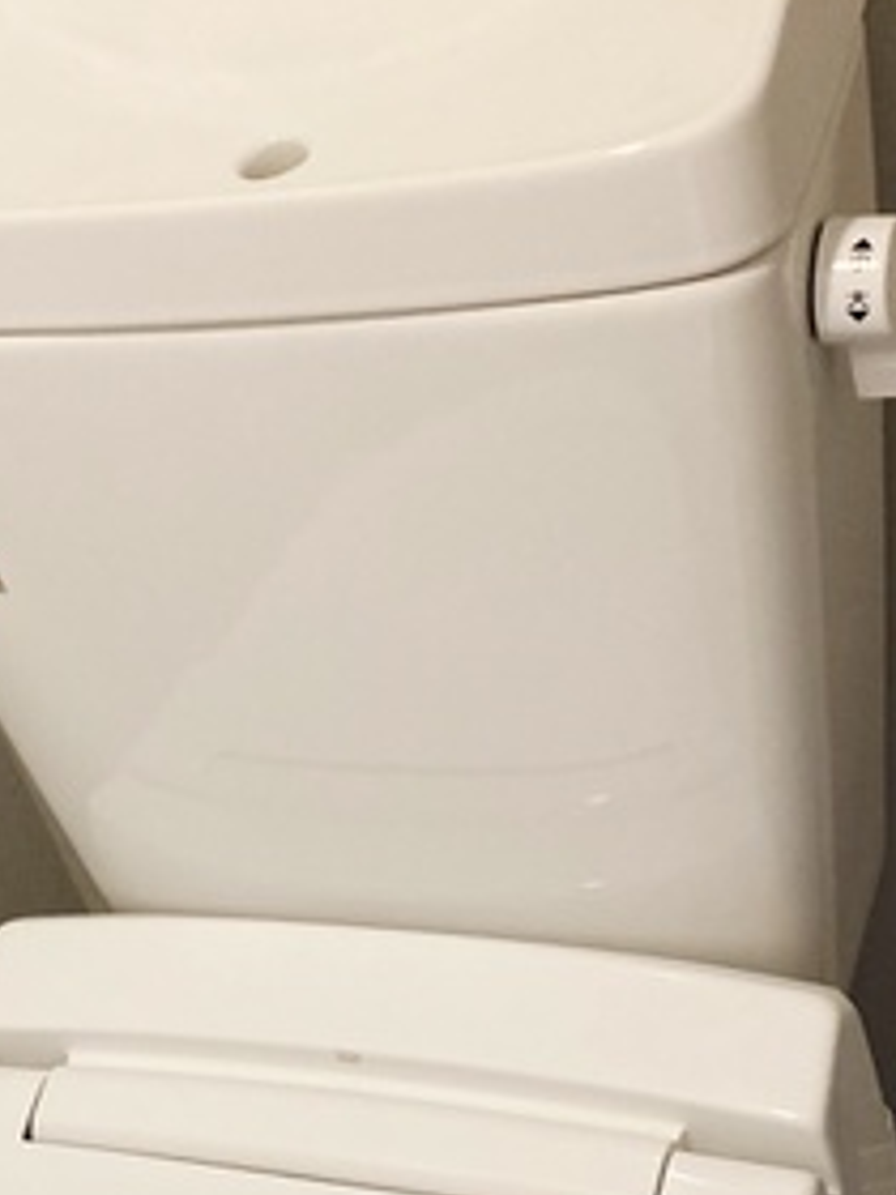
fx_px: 2416
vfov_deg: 26.9
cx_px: 109
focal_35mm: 70
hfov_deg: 20.6
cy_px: 1046
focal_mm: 3.99
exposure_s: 1/50
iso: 160
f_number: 1.8
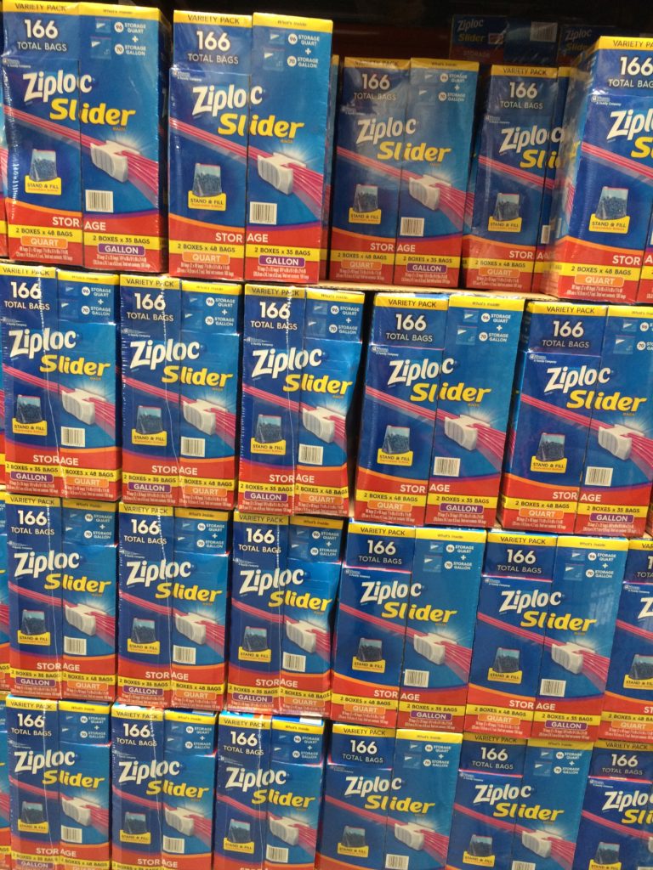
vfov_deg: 61.7
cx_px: 326
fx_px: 729
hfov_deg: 48.2
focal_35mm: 29
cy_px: 435
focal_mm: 4.15
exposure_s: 1/33
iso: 125
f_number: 2.2
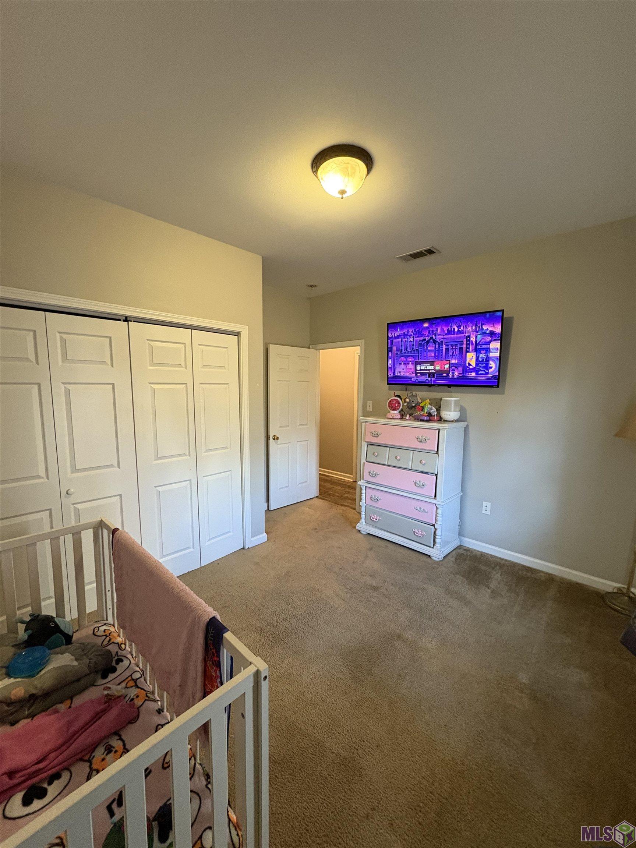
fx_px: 343
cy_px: 424
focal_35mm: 14
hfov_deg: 85.7
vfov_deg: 102.1
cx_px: 318
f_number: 2.2
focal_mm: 2.22
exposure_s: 1/60
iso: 500
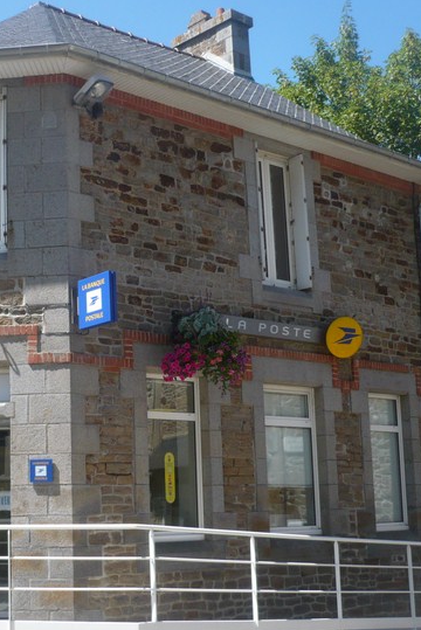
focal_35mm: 54
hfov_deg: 24.6
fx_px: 946
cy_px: 311
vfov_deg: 36.9
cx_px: 71
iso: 100
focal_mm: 5.8
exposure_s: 1/800
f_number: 2.8
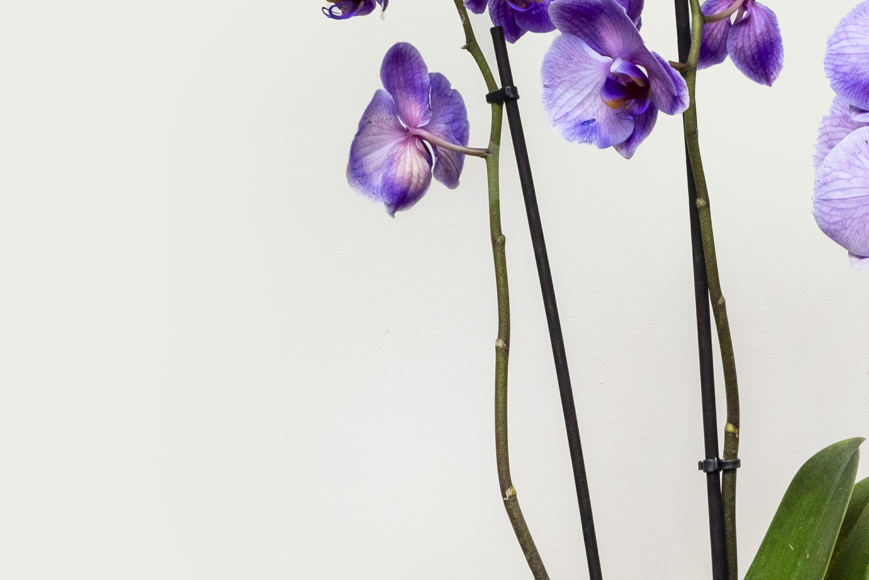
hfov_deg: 16.4
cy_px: 485
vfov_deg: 11.2
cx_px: 880
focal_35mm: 122
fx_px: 2945
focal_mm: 26.5
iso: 500
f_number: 8
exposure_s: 1/125
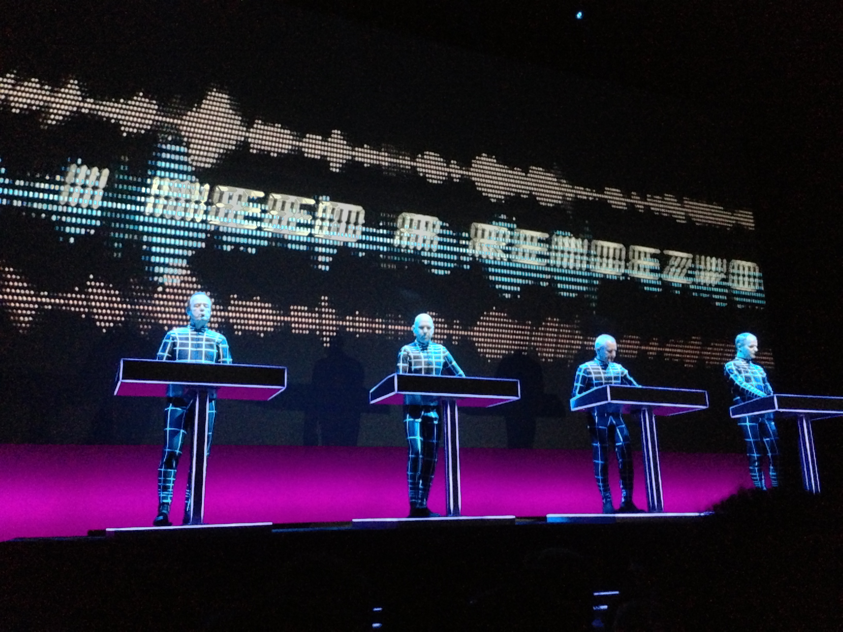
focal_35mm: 33
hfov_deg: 55.4
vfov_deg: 42.9
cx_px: 422
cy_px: 316
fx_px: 804
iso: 1600
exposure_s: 1/17
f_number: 2.4
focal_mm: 4.13
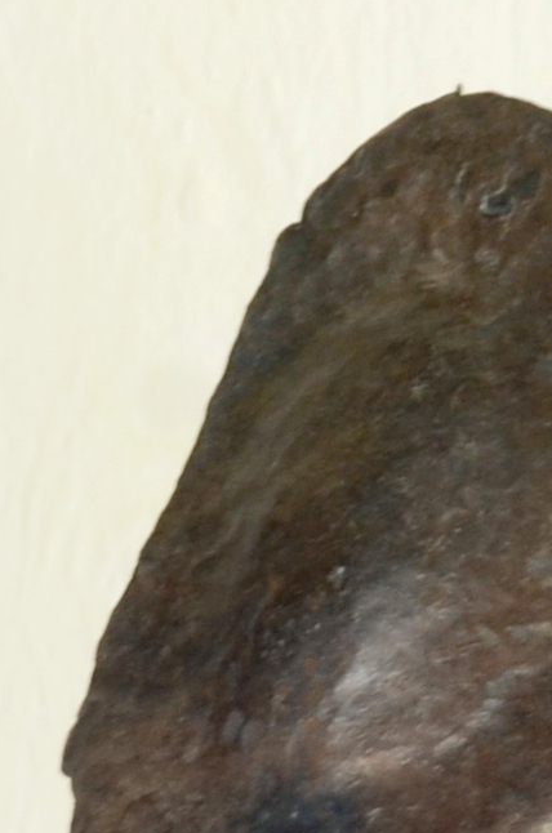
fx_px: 22470
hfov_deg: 1.4
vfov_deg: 2.1
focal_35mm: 973
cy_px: 943
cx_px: 428
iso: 160
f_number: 10
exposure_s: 1/8
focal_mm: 85
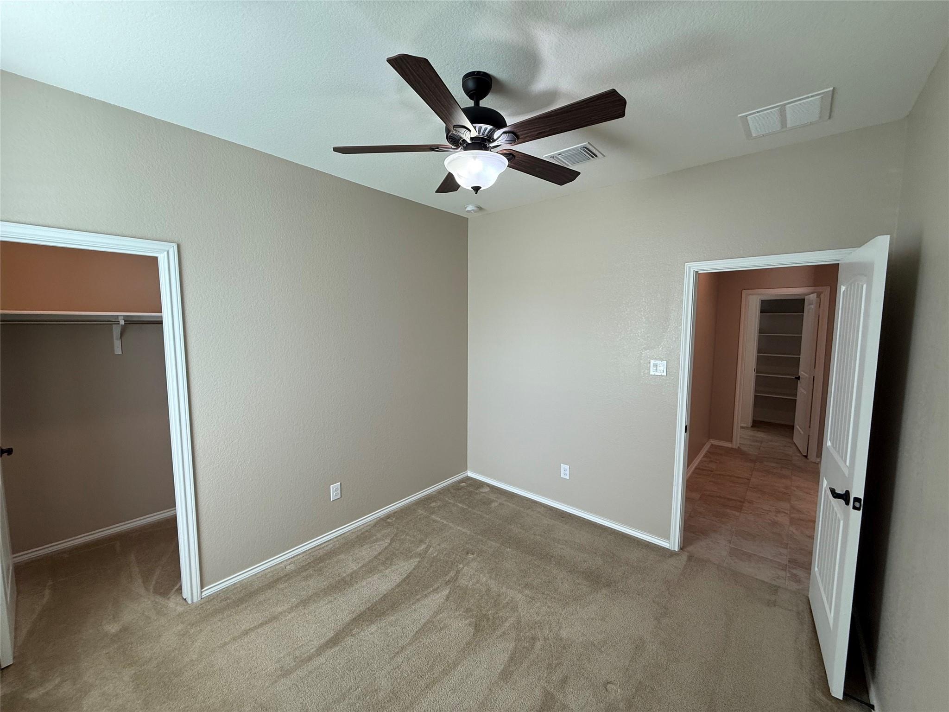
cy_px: 356
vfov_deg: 85.7
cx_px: 474
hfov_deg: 102.1
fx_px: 384
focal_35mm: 14
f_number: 2.2
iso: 100
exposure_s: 1/120
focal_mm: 2.22
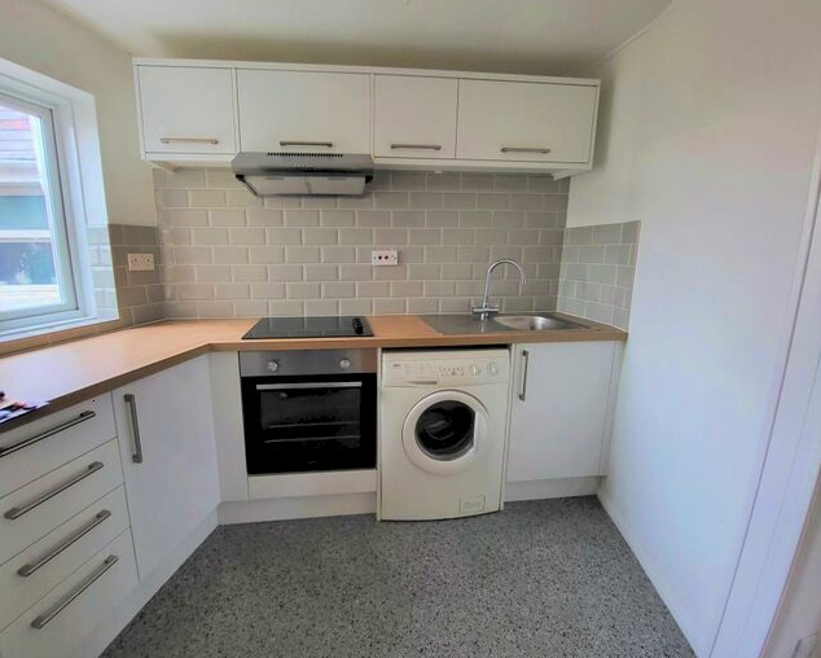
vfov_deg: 88.0
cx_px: 369
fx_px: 340
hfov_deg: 100.3
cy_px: 324
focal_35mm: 14
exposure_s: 1/33
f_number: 2.2
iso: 320
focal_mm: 1.74
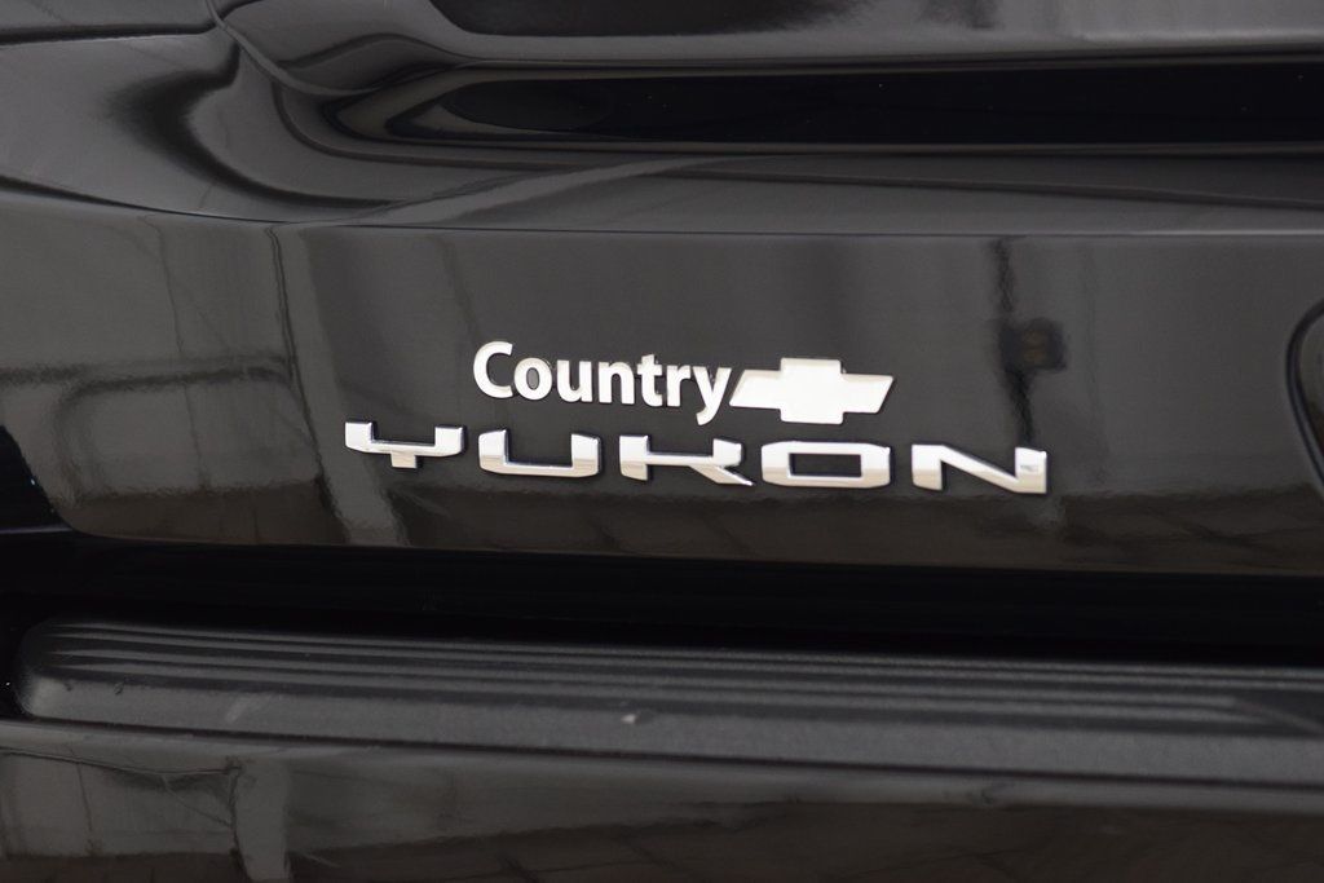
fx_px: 3862
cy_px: 442
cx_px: 662
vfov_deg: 13.0
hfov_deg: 19.5
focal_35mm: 105
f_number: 4
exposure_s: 1/30
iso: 1600
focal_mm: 70
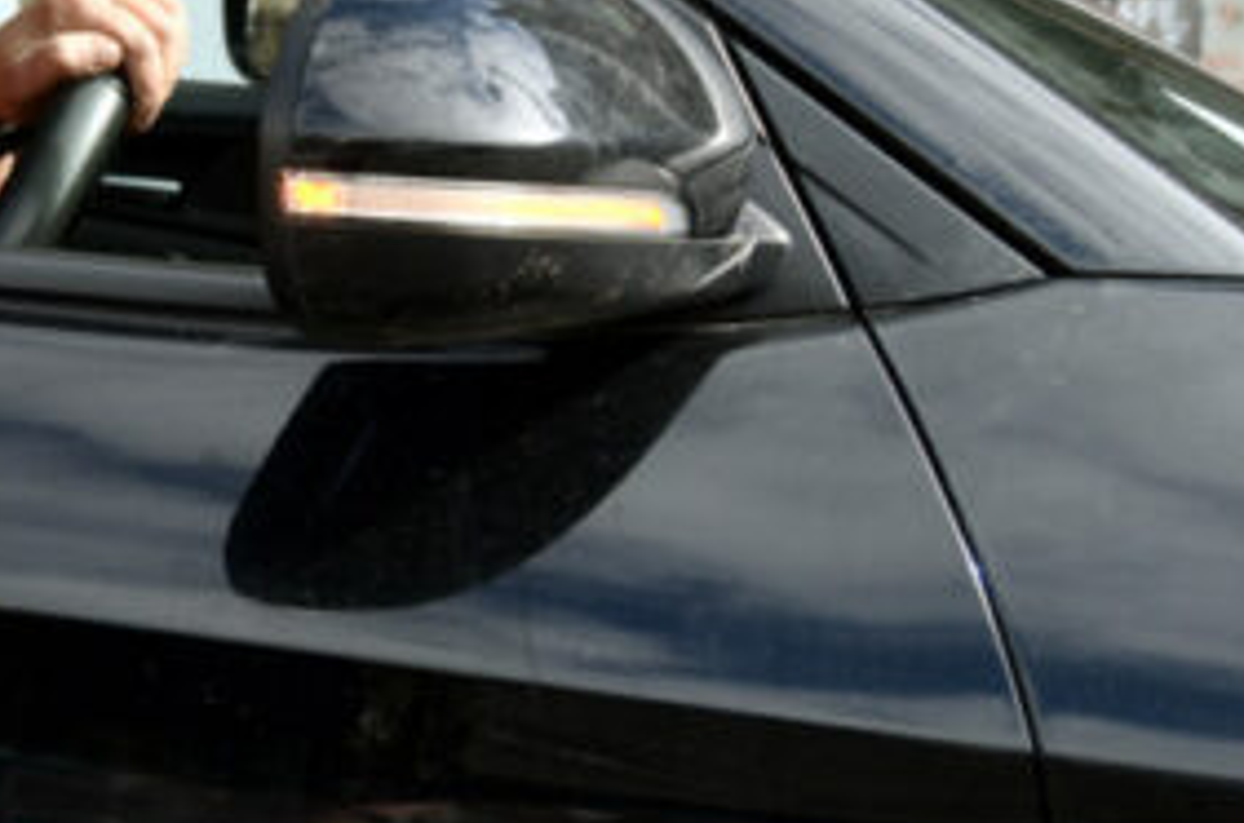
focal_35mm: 120
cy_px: -215
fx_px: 4137
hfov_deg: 16.3
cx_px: -301
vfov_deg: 11.1
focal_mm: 30
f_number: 6.3
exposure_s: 1/160
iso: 100
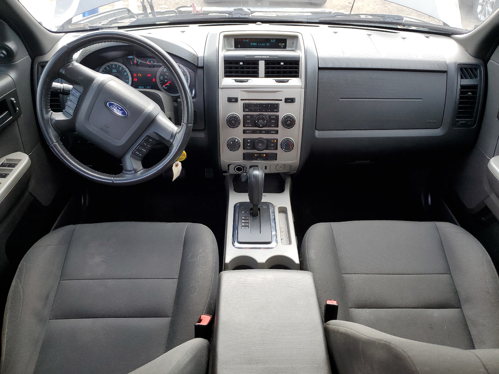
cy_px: 187
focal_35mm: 26
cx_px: 250
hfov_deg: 67.3
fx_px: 375
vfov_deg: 53.1
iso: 77
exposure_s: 1/120
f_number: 1.5
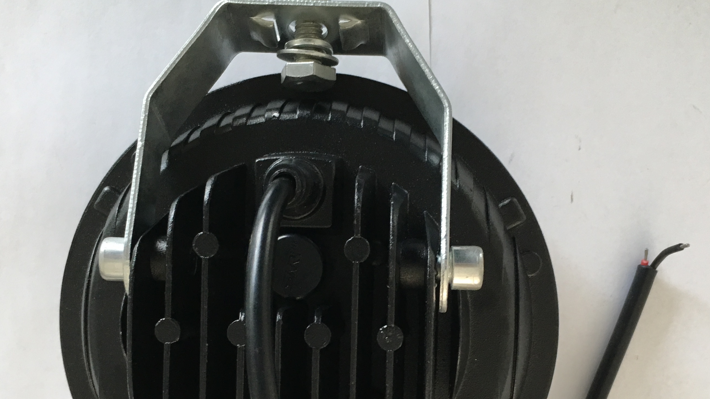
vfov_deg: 24.1
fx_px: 922
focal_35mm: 49
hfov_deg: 42.1
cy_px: 311
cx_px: 386
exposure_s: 1/33
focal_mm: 4.15
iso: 100
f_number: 2.2
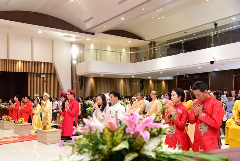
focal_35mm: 35
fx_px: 233
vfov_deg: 37.9
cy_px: 80
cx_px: 120
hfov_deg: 54.4
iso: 1000
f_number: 5.6
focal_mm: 35
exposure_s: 1/30
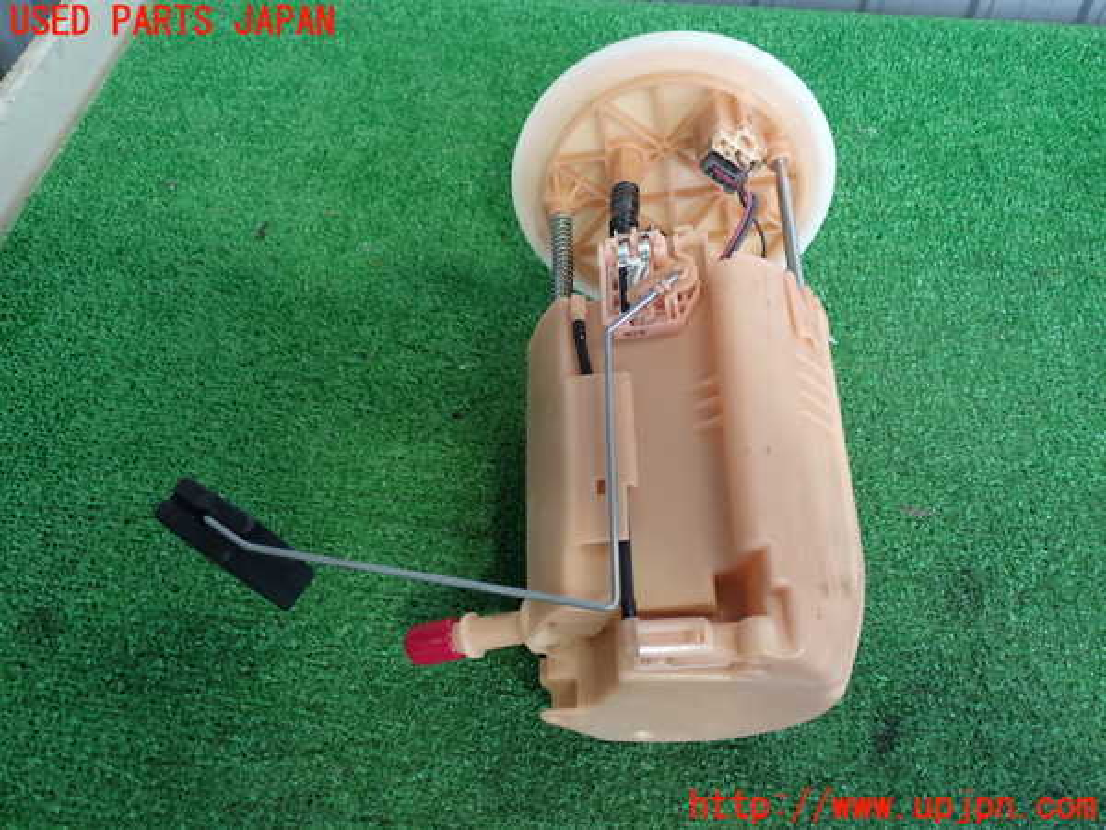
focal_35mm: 32
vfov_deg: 44.2
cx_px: 553
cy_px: 415
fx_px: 1022
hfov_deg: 56.8
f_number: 2.4
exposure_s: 1/40
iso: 200
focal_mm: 5.79
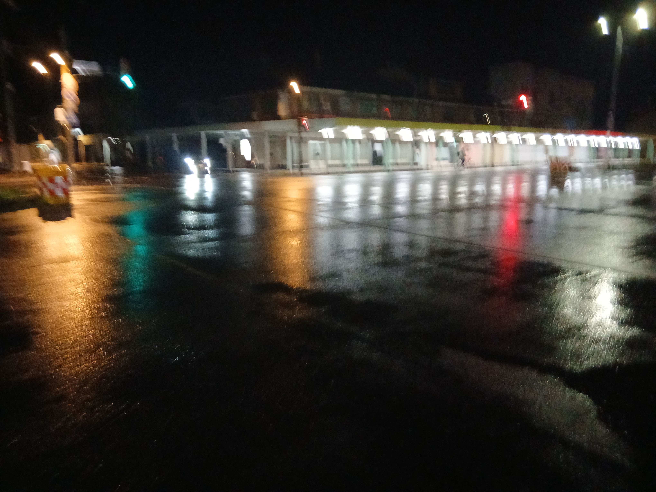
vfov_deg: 53.1
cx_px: 328
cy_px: 246
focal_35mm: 26
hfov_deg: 67.3
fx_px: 493
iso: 800
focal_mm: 3.86
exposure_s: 1/16.7
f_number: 1.8
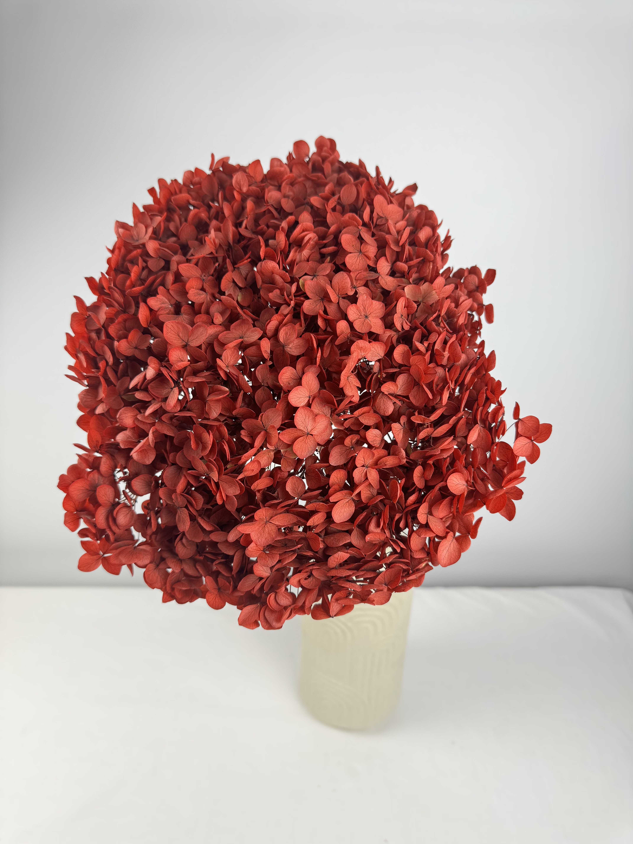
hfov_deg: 56.8
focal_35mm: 24
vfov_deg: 71.6
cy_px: 422
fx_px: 585
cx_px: 316
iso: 80
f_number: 1.78
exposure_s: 1/100
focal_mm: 6.76
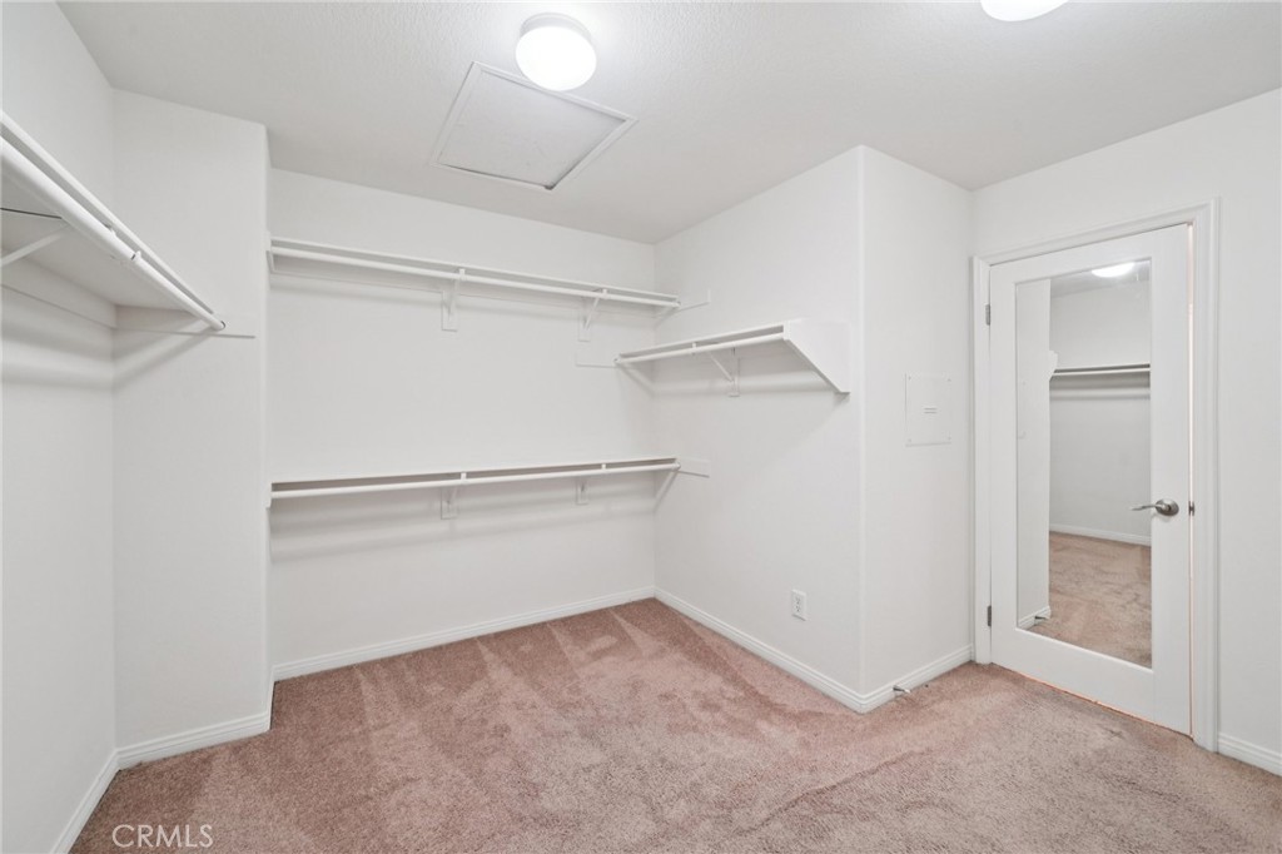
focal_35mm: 14
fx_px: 498
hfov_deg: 104.3
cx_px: 641
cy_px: 427
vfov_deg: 81.2
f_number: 8
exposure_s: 1/5
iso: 400
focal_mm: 14
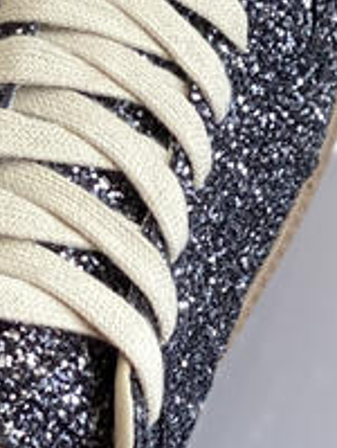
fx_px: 2924
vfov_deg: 8.7
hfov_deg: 6.5
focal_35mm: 226
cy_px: 20
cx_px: -135
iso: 64
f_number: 2
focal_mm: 6
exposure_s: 1/122
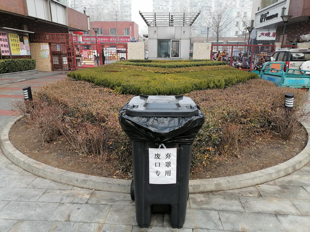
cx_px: 155
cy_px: 116
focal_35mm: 27
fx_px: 242
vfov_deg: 51.4
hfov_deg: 65.3
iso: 50
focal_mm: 5.3
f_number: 1.8
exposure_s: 1/207
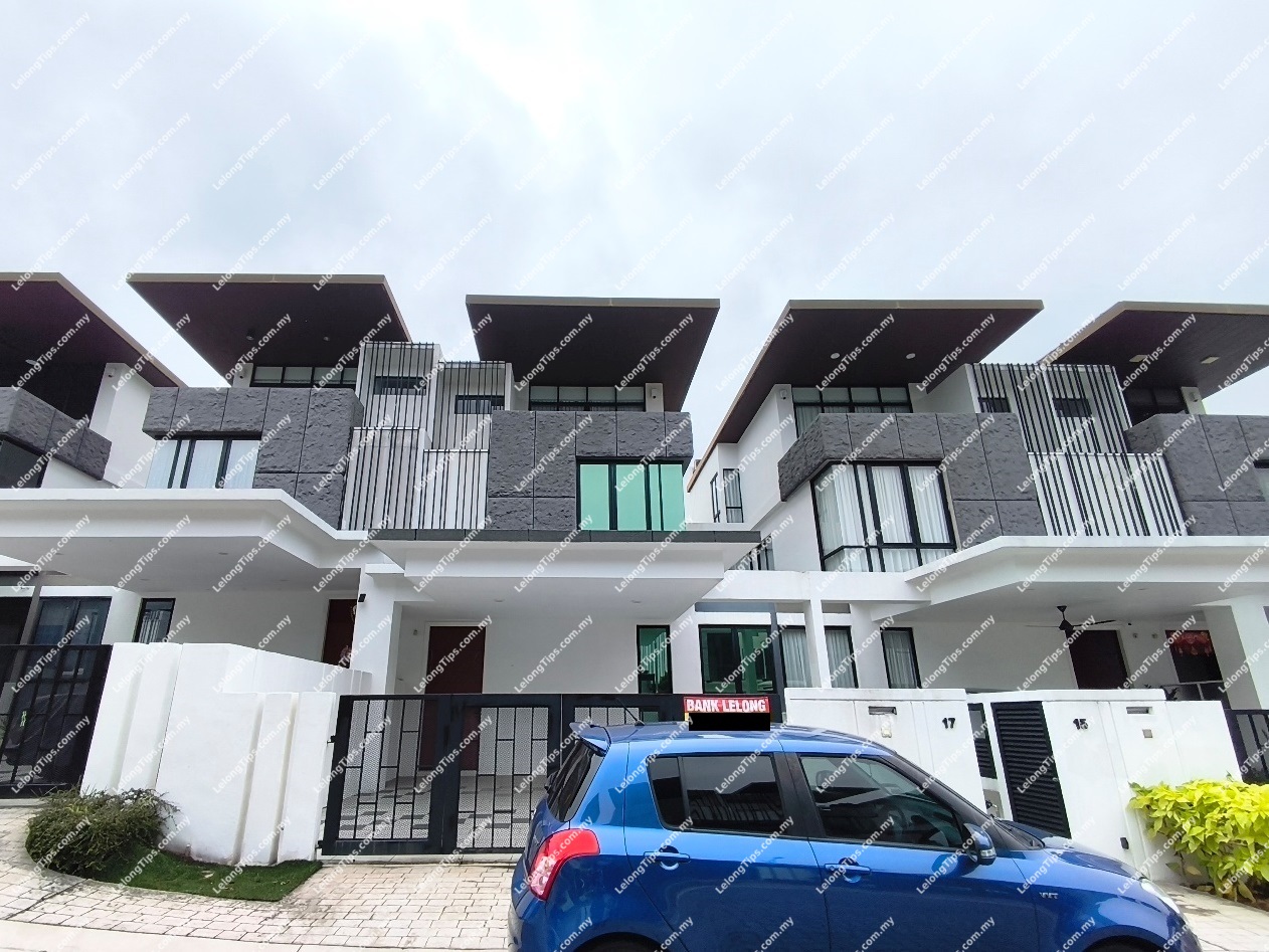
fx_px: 550
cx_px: 634
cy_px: 476
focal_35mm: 15
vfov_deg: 81.8
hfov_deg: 98.2
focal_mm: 1.65
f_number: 2.2
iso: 50
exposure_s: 1/3922
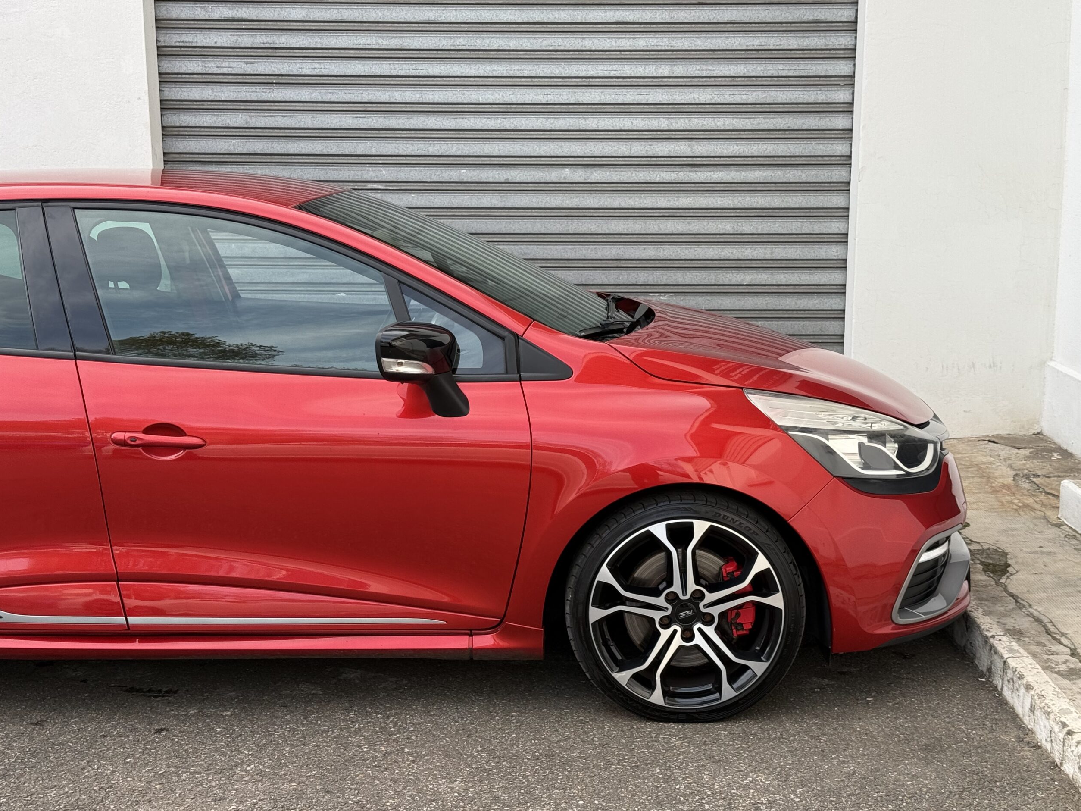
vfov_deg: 29.7
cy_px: 410
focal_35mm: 49
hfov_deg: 38.9
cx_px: 544
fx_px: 1530
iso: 80
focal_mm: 6.76
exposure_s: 1/557
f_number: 1.78
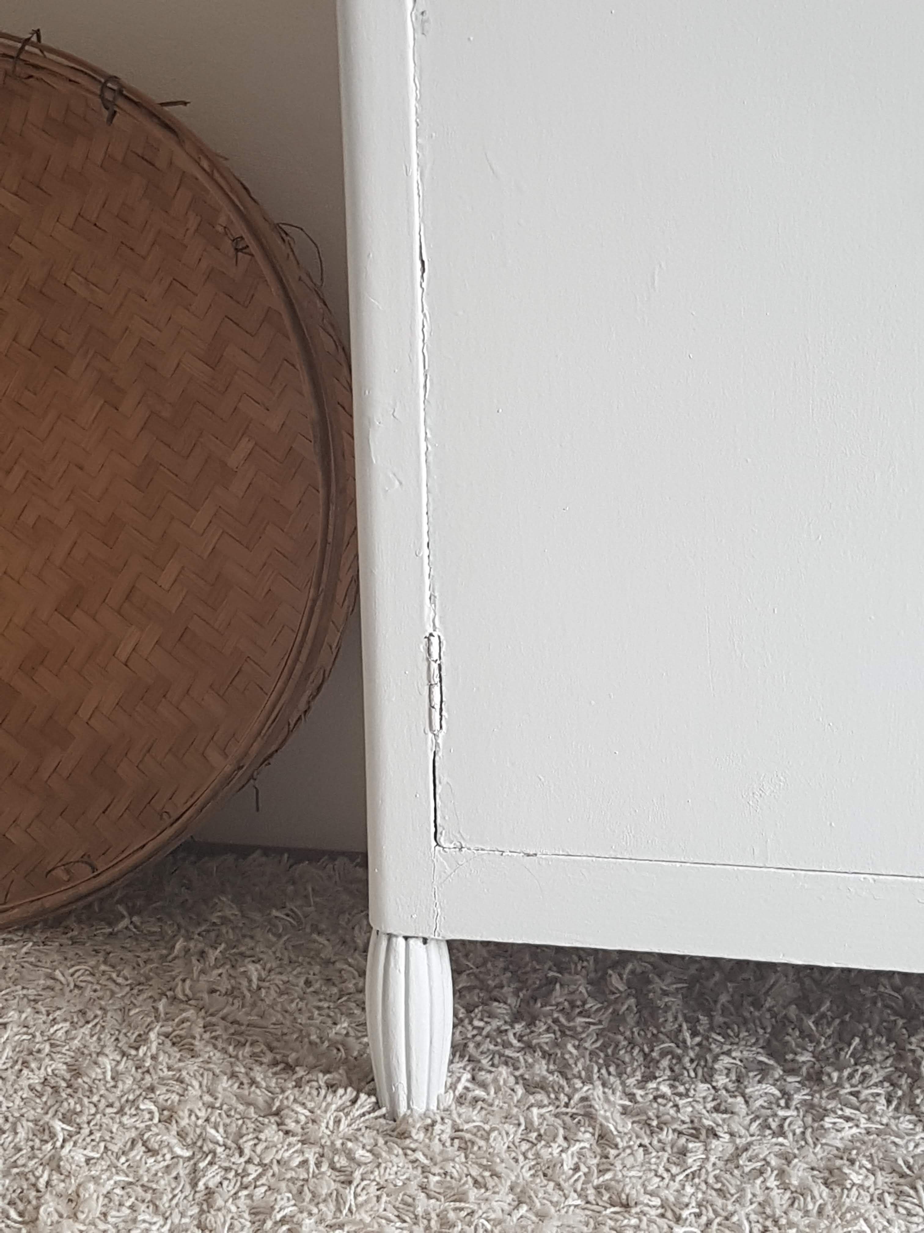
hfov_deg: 53.1
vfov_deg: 67.3
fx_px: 925
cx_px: 462
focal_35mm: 26
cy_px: 616
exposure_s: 1/50
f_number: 1.7
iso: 50
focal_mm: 4.2
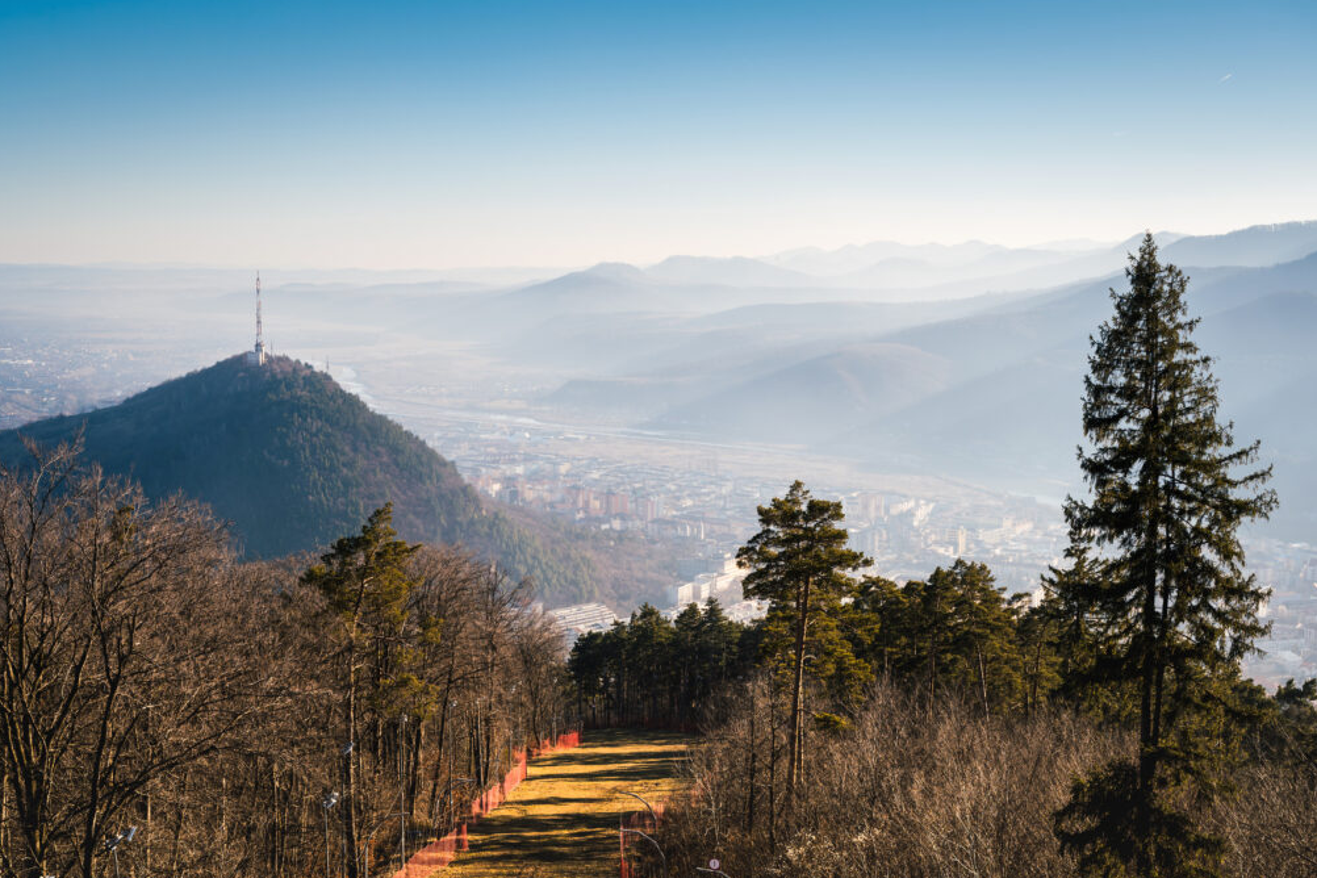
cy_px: 440
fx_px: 1756
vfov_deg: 28.1
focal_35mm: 48
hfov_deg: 41.1
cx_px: 648
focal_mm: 47
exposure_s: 1/320
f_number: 8
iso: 100
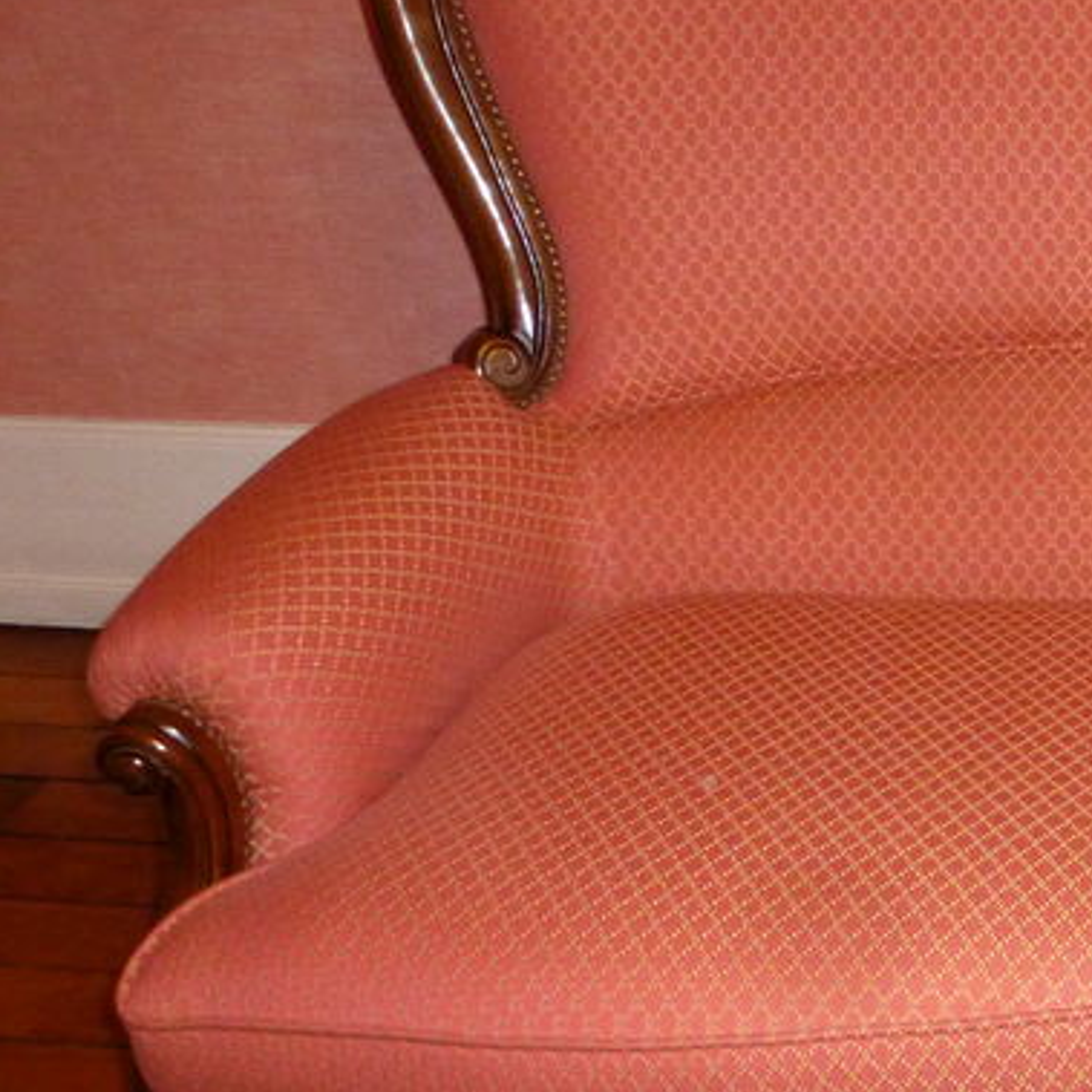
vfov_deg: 30.5
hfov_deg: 26.8
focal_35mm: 56
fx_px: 1999
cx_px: 1340
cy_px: 631
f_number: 3.3
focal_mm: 4.3
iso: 800
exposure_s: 1/60
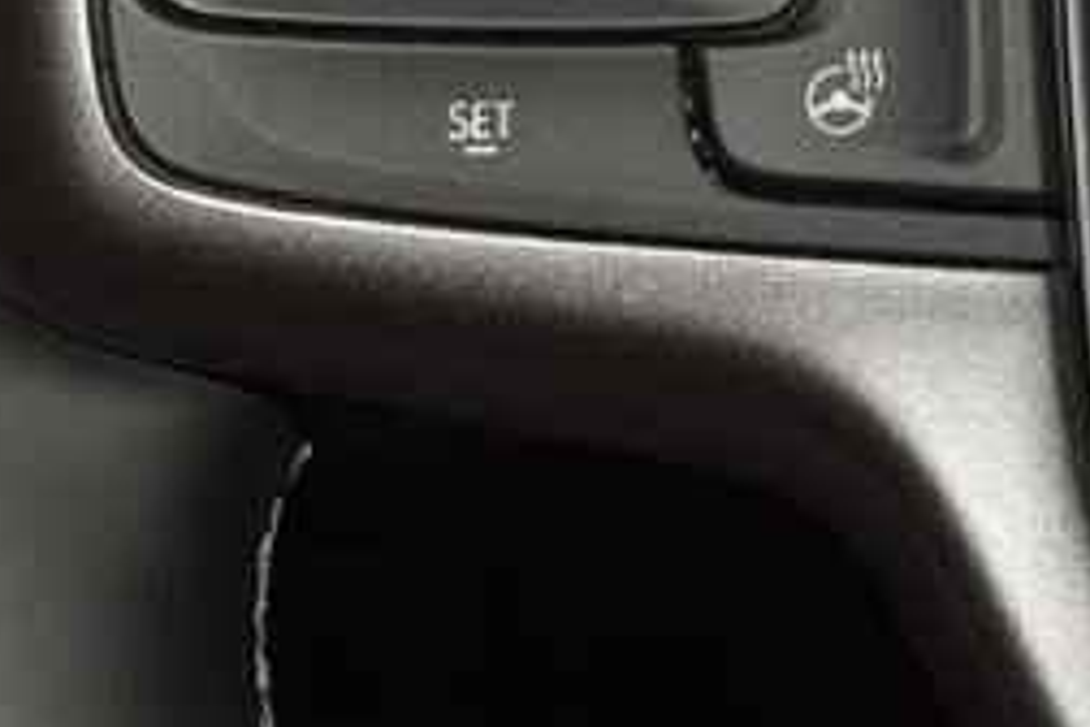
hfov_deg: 7.7
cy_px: -136
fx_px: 8084
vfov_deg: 5.1
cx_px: 554
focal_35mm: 267
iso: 100
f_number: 8
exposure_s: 1/125
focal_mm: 70
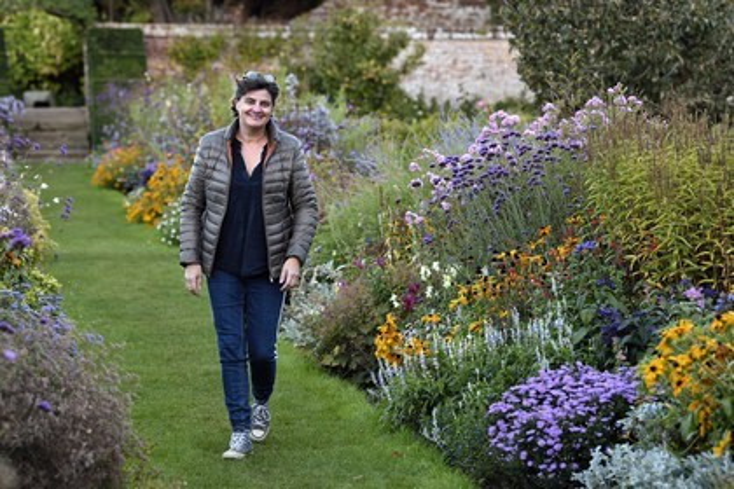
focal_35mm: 135
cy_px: 244
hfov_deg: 15.2
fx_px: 2752
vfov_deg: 10.2
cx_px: 367
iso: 800
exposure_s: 1/160
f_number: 5
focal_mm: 135
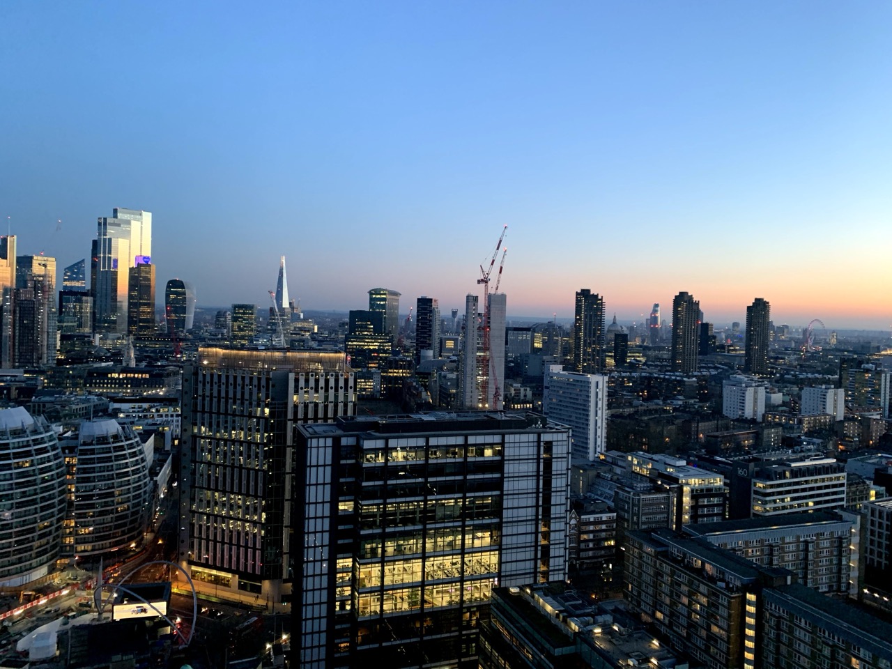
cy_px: 334
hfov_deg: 67.3
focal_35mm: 26
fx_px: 670
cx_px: 446
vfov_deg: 53.1
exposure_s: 1/60
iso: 250
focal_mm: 4.25
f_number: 1.8
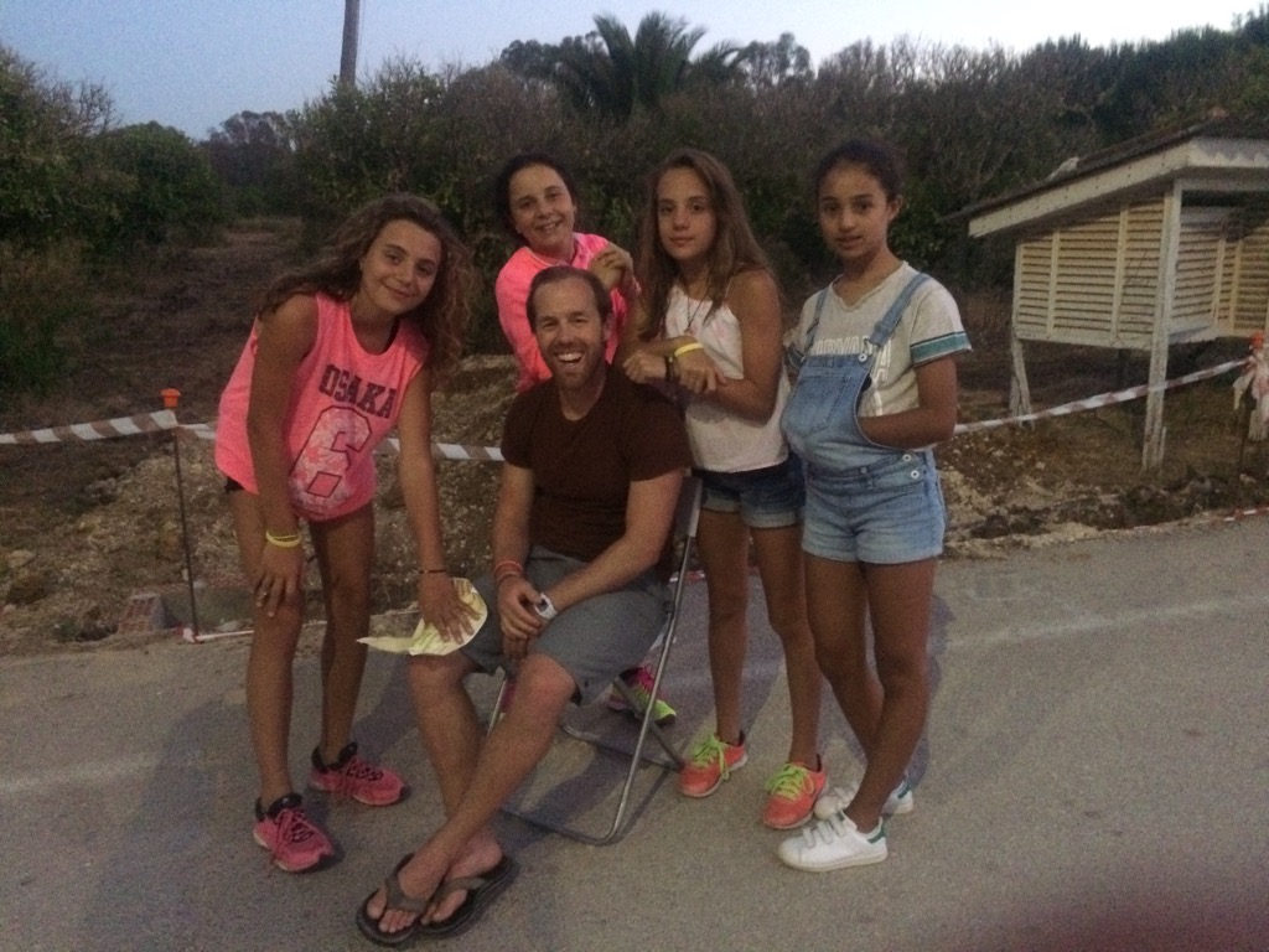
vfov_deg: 48.2
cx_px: 634
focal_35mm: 29
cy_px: 476
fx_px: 1063
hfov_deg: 61.7
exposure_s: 1/17
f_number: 2.2
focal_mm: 4.15
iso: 500
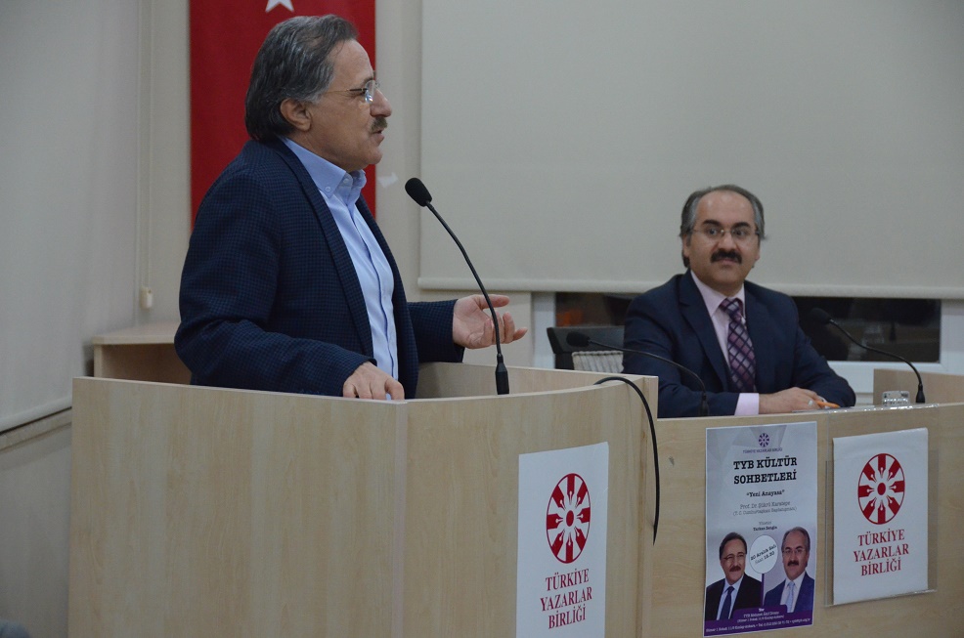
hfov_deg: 16.7
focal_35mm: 123
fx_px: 3287
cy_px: 319
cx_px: 482
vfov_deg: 11.1
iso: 3200
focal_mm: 82
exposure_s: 1/100
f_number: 5
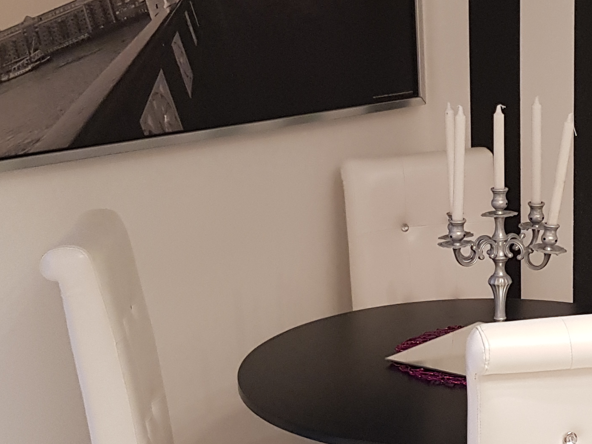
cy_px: 274
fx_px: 1282
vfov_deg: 19.6
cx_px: 540
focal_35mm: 75
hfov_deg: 25.2
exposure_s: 1/33
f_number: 1.7
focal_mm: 4.3
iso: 200
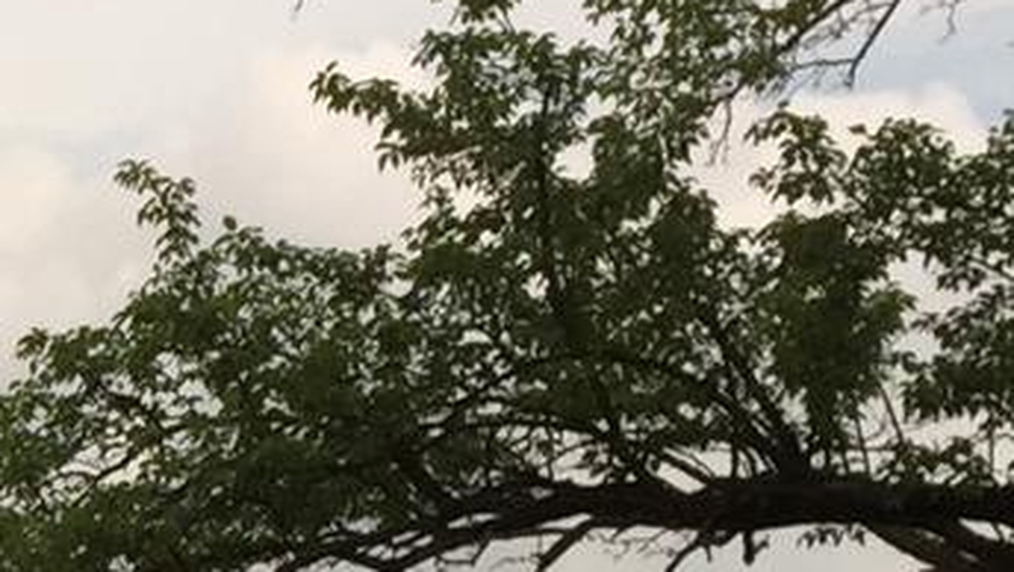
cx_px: -990
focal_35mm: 188
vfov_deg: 6.3
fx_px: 5058
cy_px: 1002
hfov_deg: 10.5
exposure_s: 1/2825
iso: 32
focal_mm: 4.15
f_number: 2.2
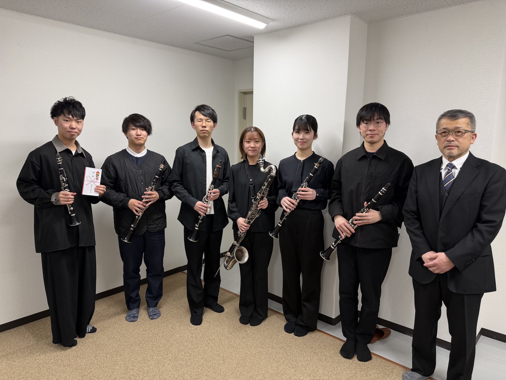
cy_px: 190
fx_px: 351
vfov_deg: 56.8
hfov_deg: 71.6
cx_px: 253
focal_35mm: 24
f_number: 1.78
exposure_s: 1/100
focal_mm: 6.76
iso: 160
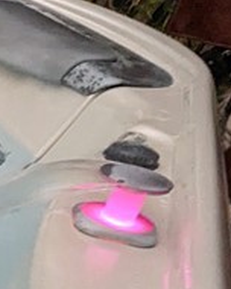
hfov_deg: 11.2
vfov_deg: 22.6
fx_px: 718
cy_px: 207
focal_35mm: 84
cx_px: -465
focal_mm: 2.22
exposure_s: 1/27.4
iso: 390
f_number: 2.2
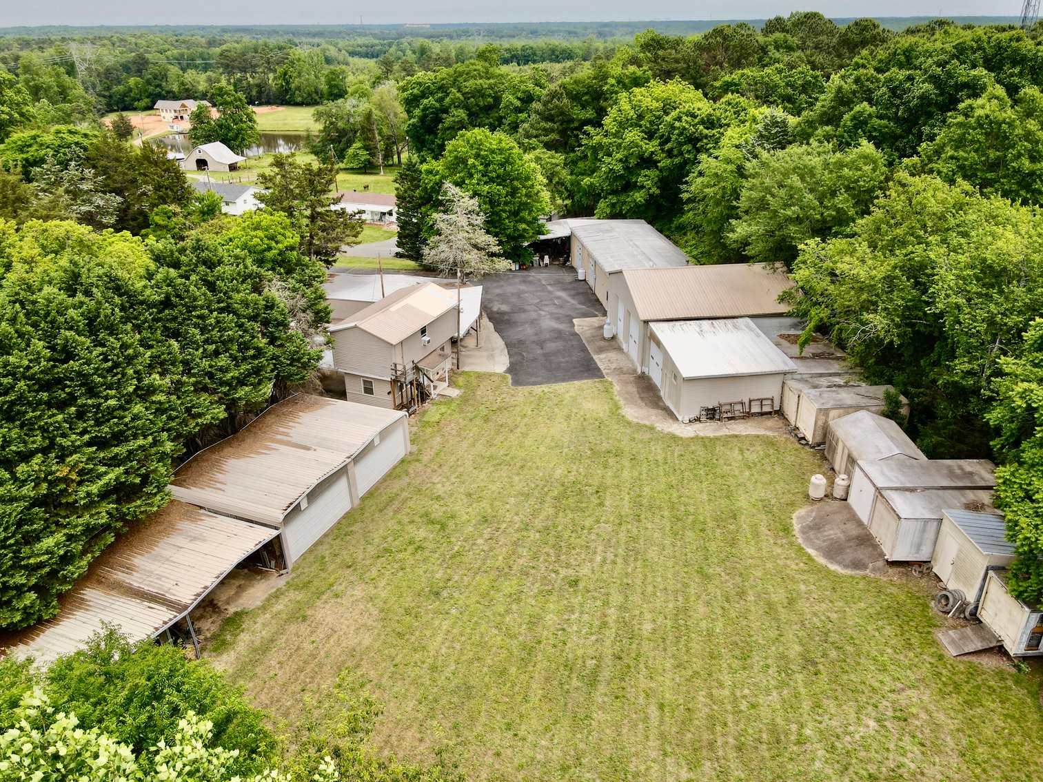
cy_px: 391
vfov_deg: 56.8
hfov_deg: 71.6
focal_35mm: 24
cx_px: 522
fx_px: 723
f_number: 2.8
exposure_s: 1/400
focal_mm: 4.5
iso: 100
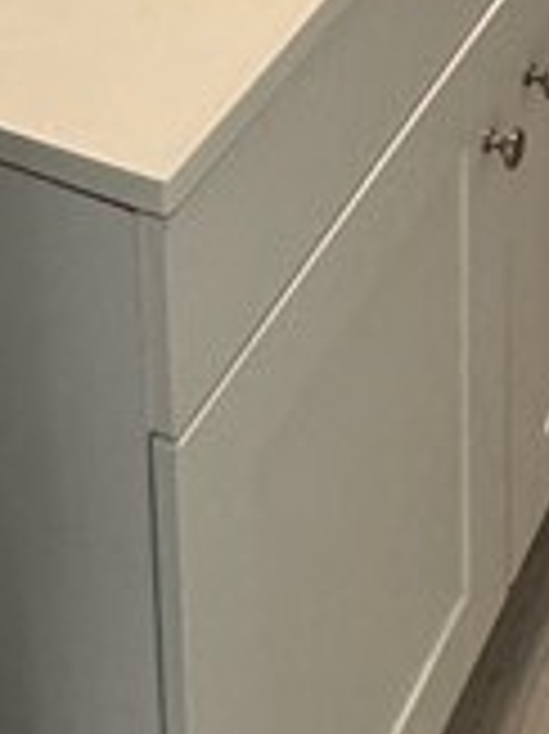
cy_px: -707
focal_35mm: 88
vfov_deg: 16.9
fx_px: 1863
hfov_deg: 16.7
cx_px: 346
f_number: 2.2
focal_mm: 2.22
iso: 250
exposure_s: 1/120
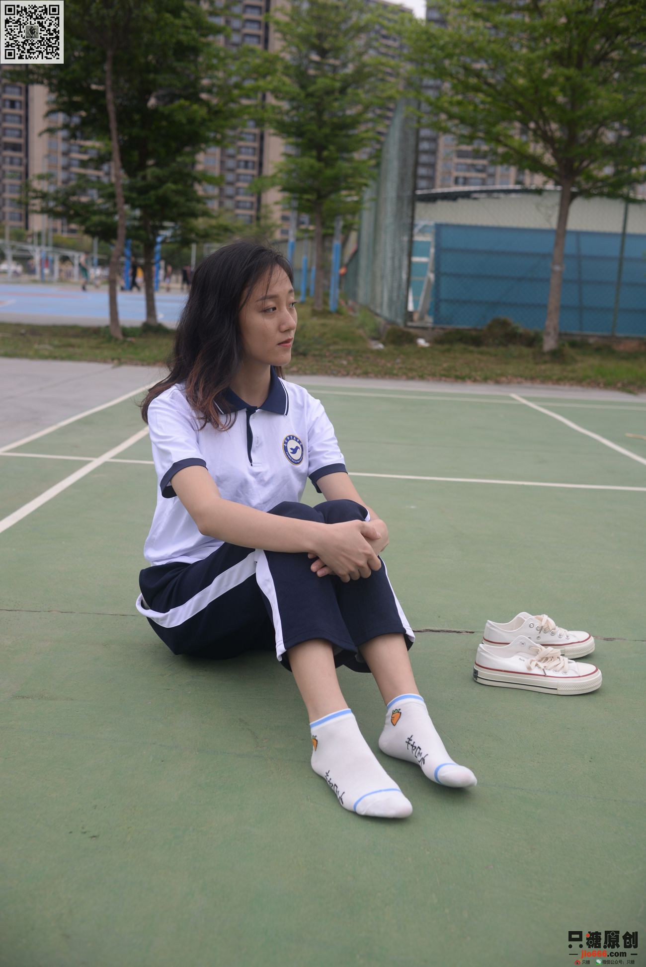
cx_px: 323
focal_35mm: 35
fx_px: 941
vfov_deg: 54.4
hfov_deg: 37.9
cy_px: 484
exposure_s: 1/250
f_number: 5
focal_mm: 35
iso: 250
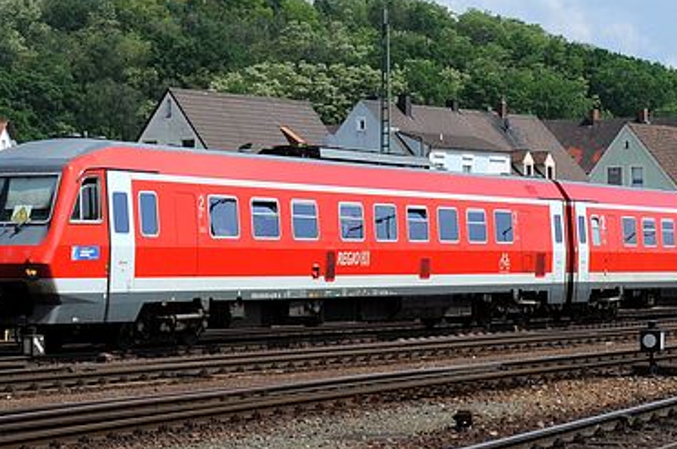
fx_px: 2479
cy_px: 176
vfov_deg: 10.4
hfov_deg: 15.5
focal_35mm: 132
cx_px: 426
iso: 200
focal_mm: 32
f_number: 9
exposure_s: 1/500
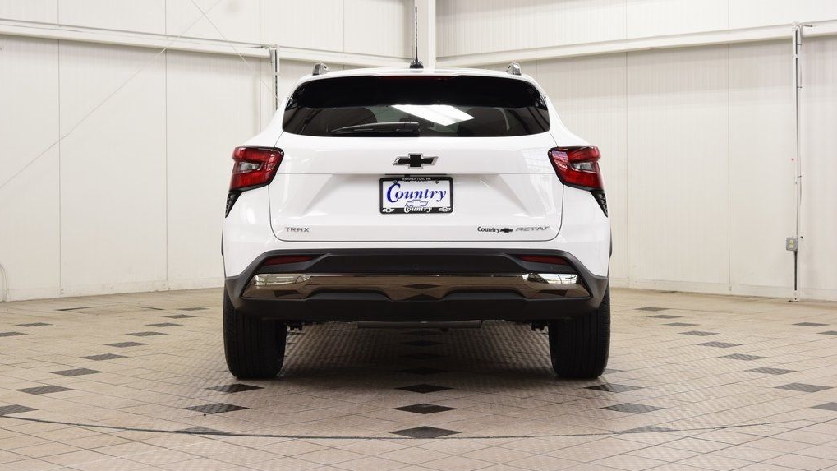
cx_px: 417
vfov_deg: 20.0
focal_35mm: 60
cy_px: 215
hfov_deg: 34.9
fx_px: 1332
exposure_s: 1/30
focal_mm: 38
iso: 720
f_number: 7.1
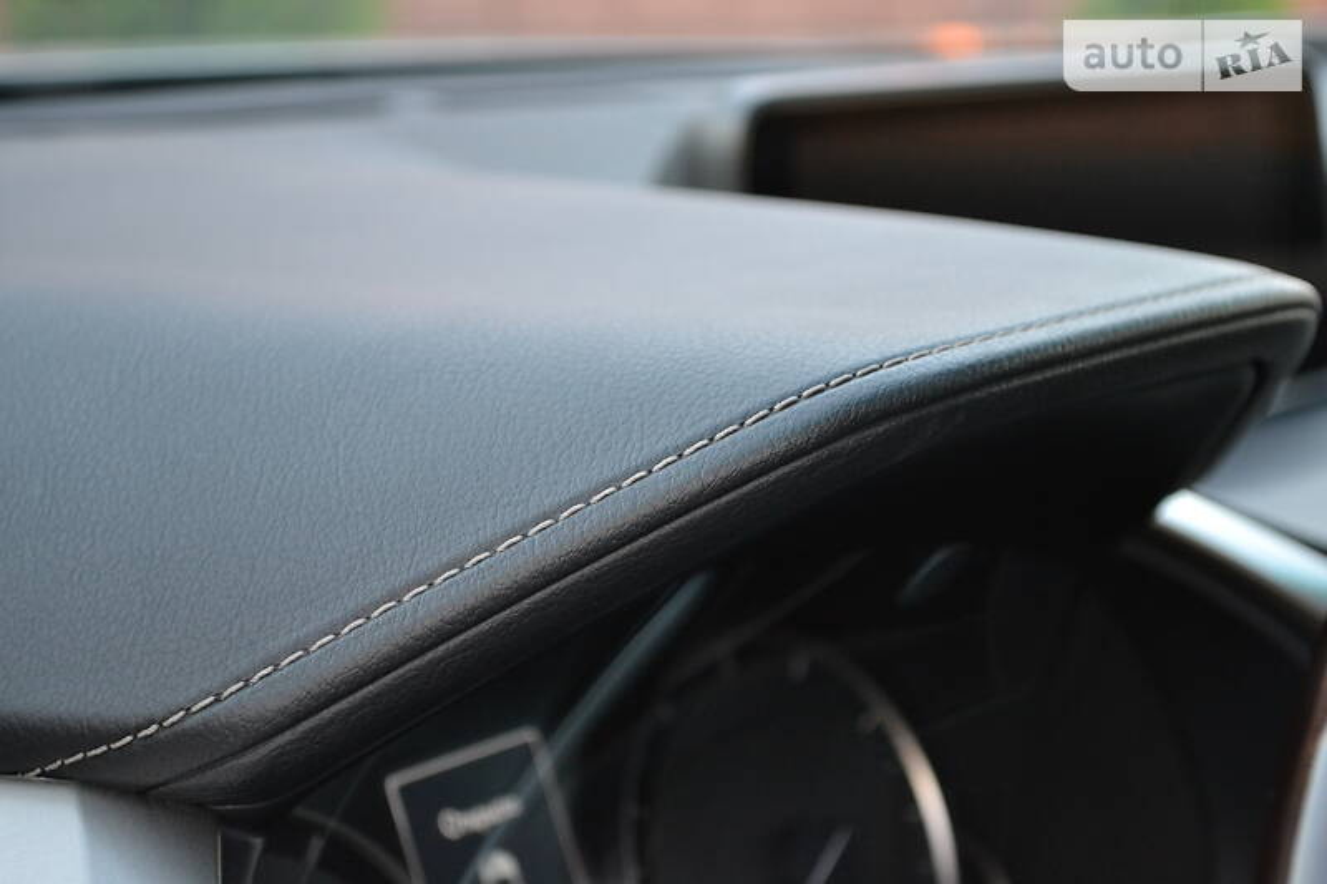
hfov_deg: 28.1
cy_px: 442
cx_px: 664
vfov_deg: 18.9
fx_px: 2653
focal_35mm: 72
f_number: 5.3
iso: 1250
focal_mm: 48
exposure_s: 1/60
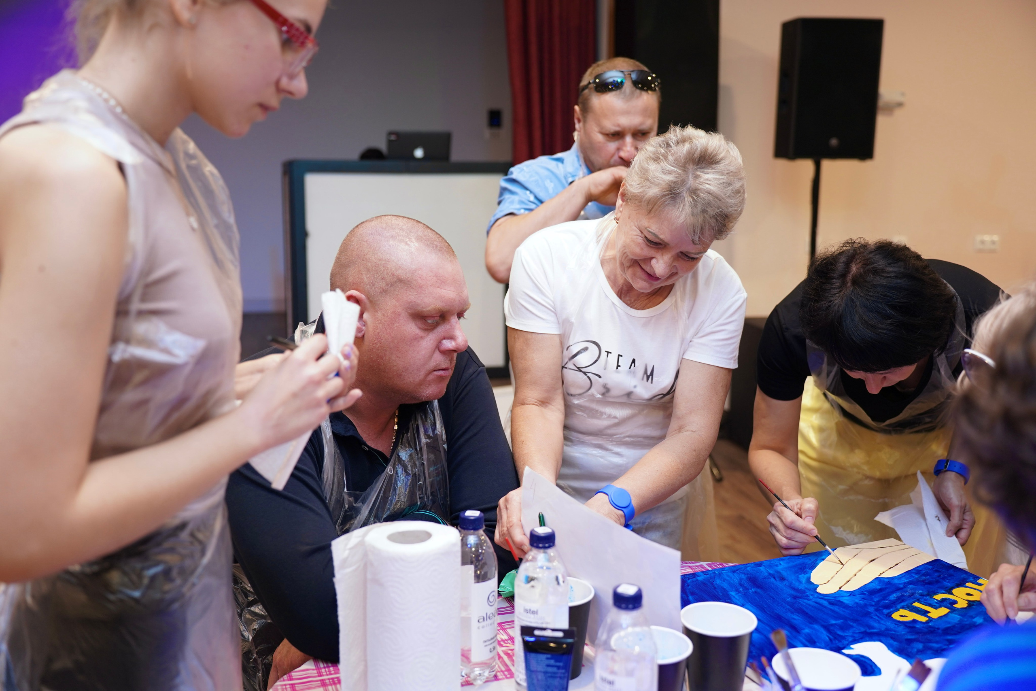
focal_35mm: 35
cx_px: 518
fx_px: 1007
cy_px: 346
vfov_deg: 37.9
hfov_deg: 54.4
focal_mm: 35
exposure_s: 1/60
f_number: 2.8
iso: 500
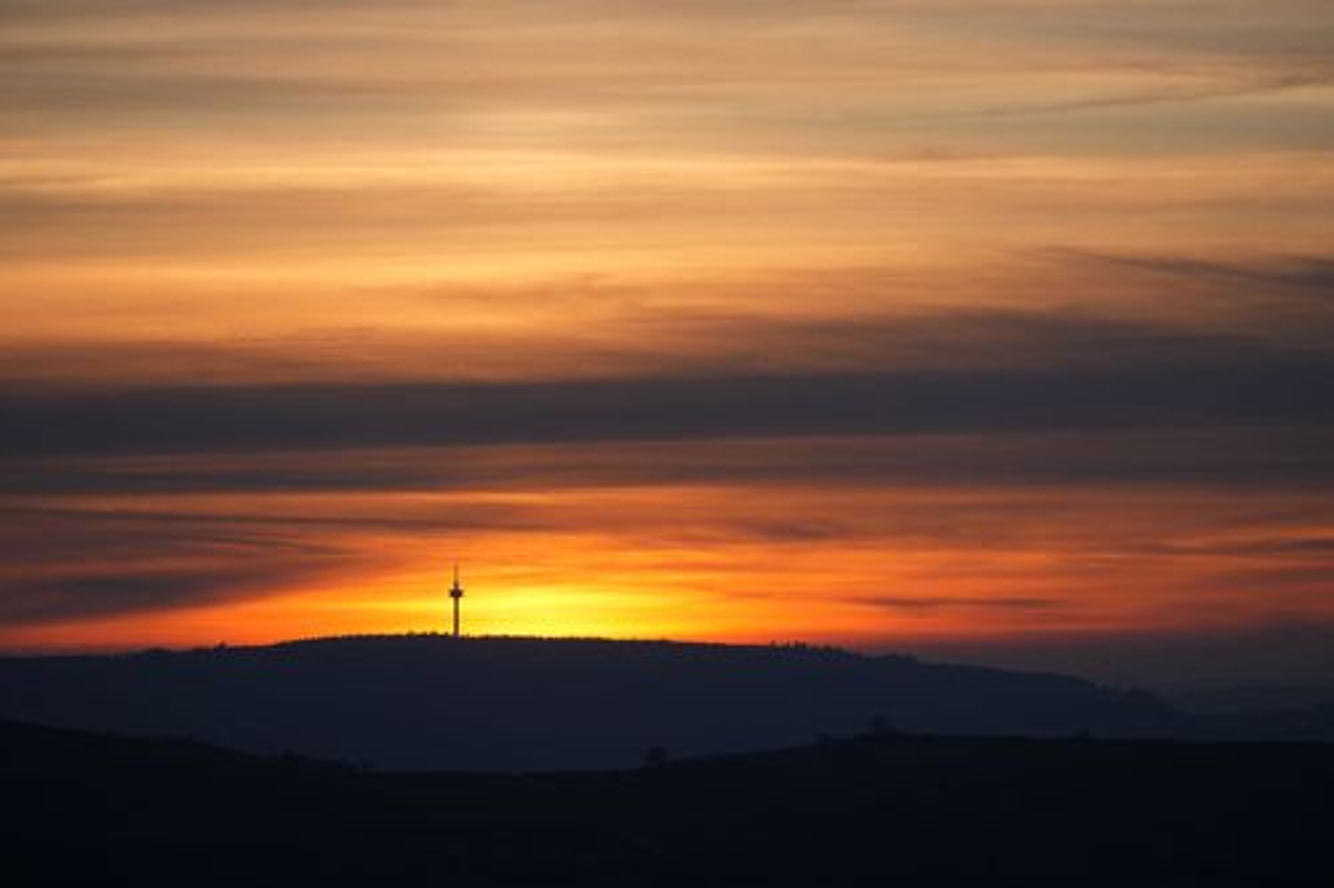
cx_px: 667
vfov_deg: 6.1
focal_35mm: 224
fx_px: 8279
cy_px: 444
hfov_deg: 9.2
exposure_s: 1/250
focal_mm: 149
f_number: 5.6
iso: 100
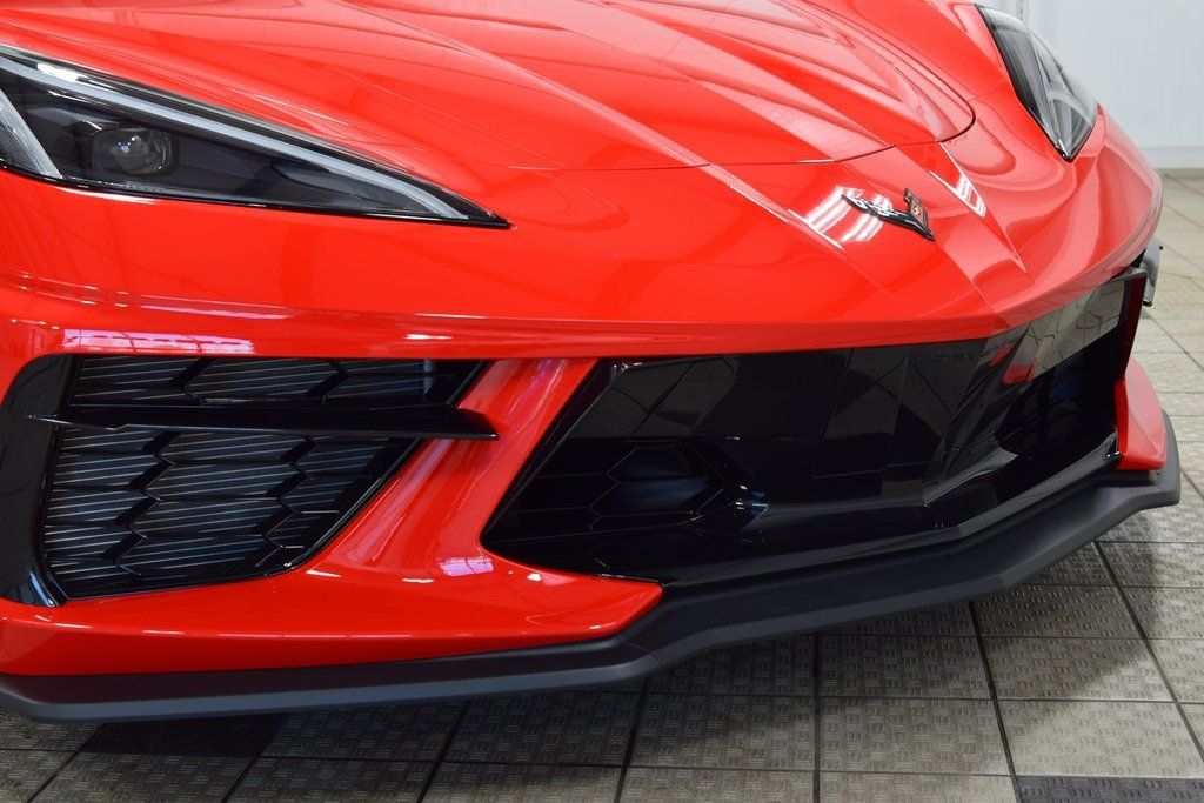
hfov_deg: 37.8
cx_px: 602
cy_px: 402
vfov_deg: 25.8
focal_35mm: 52
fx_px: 1756
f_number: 6.3
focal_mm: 35
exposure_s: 1/15
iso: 400
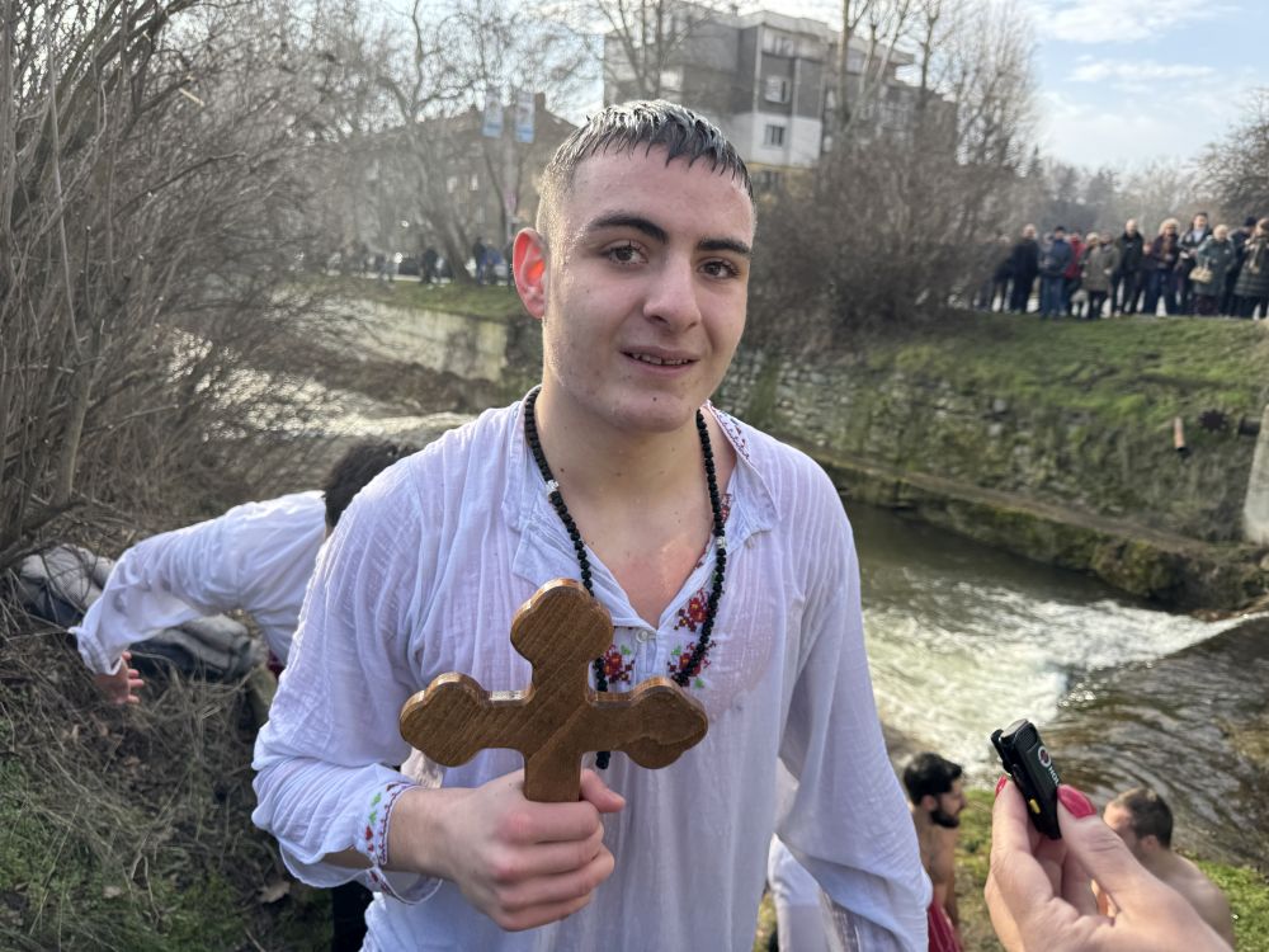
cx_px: 634
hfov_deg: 71.6
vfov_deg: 56.8
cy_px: 476
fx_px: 880
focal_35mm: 24
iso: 80
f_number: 1.78
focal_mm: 6.76
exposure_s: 1/1010
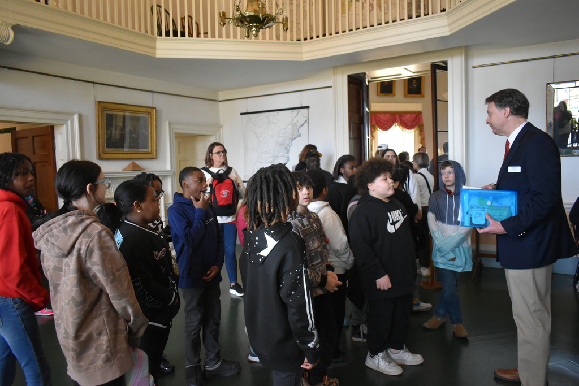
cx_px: 290
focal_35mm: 27
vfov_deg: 47.9
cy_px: 193
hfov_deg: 67.4
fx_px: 434
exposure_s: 1/125
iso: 2500
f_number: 3.5
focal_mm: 18
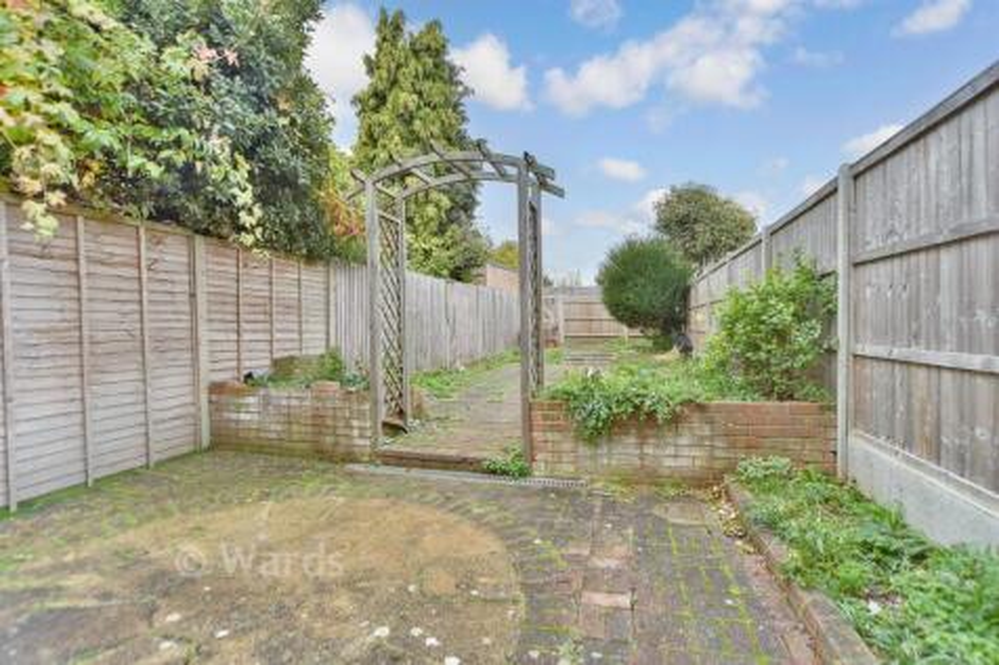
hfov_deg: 100.4
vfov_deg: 77.3
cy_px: 332
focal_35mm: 15
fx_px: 416
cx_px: 500
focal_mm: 10
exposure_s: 1/100
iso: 500
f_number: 5
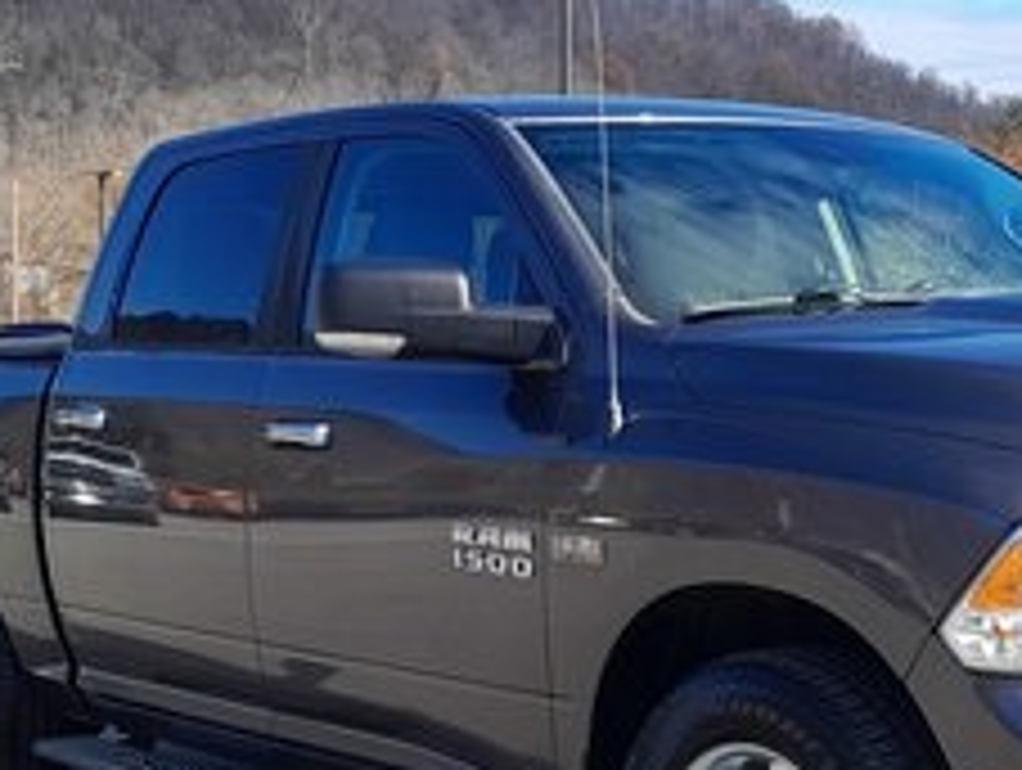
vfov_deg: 19.3
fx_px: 2247
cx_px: 747
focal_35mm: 76
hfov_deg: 25.4
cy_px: 576
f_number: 1.8
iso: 40
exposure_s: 1/266
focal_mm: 4
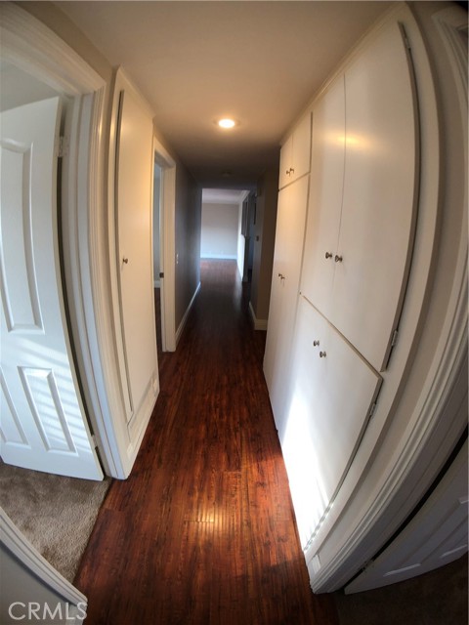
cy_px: 312
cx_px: 234
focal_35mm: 28
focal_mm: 4
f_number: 1.8
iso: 50
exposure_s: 1/30
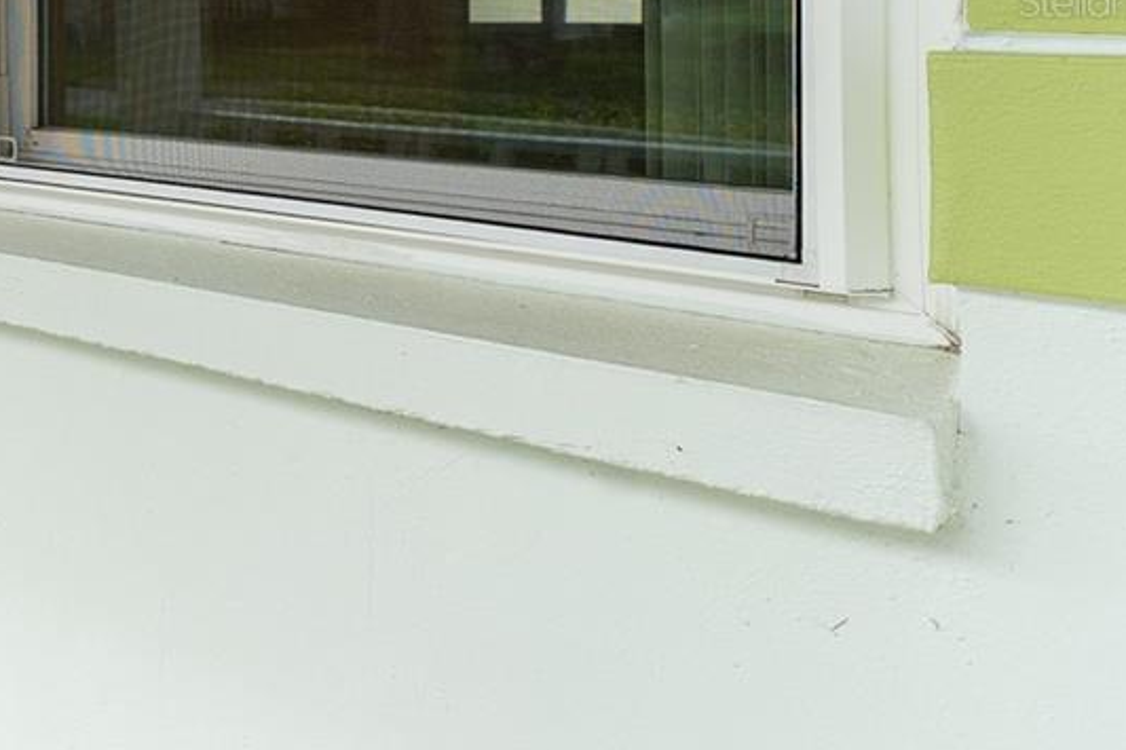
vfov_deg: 29.7
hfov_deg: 30.6
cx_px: -484
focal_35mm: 42
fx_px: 1313
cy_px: 0
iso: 500
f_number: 7.1
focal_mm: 14
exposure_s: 1/200
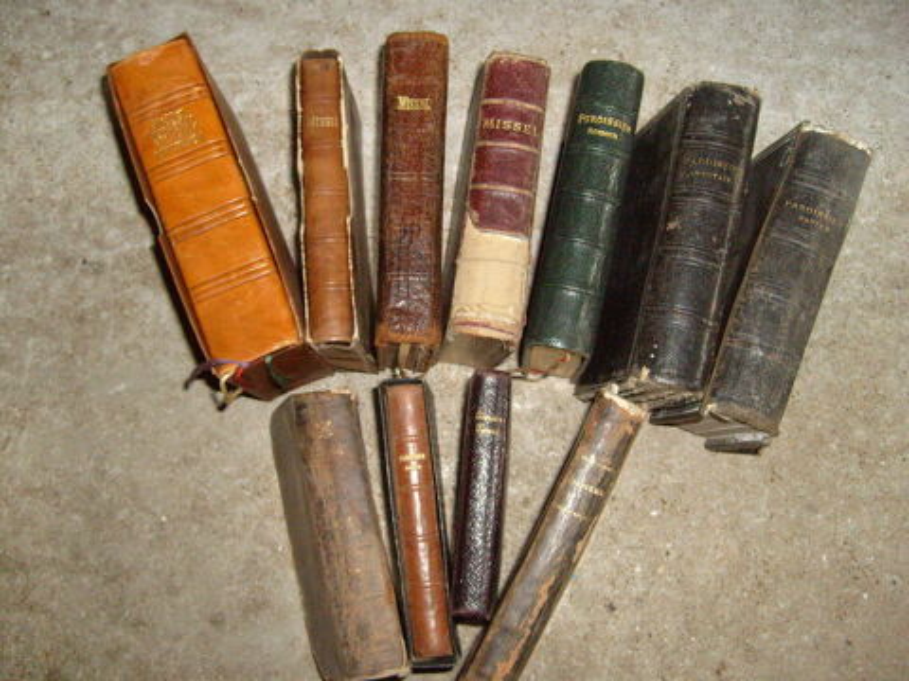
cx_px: 454
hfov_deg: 52.6
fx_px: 919
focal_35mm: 35
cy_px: 340
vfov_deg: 40.7
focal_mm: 5.8
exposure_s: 1/45
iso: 400
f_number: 2.8
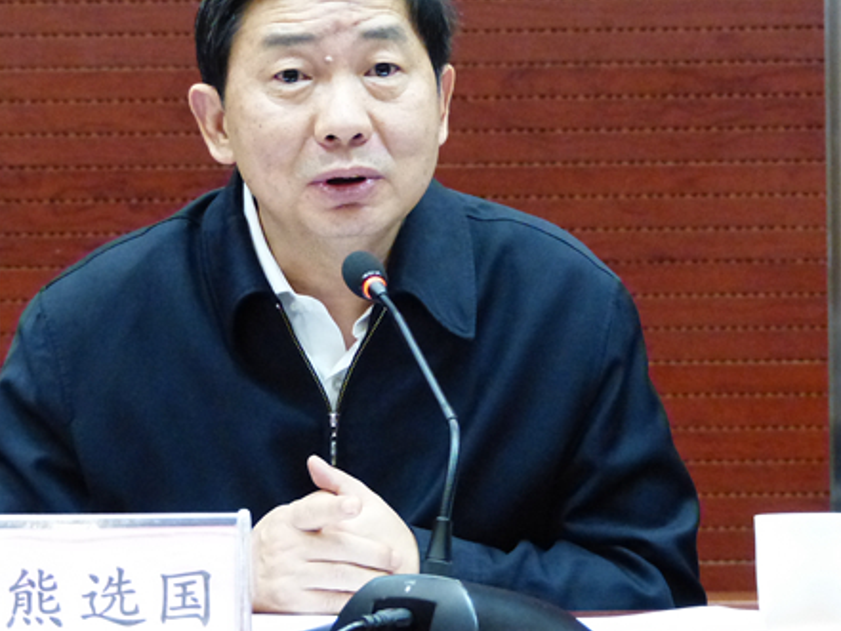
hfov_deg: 10.2
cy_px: 292
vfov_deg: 7.7
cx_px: 326
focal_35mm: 193
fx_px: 4690
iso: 1600
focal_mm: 25.6
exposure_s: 1/100
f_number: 2.8
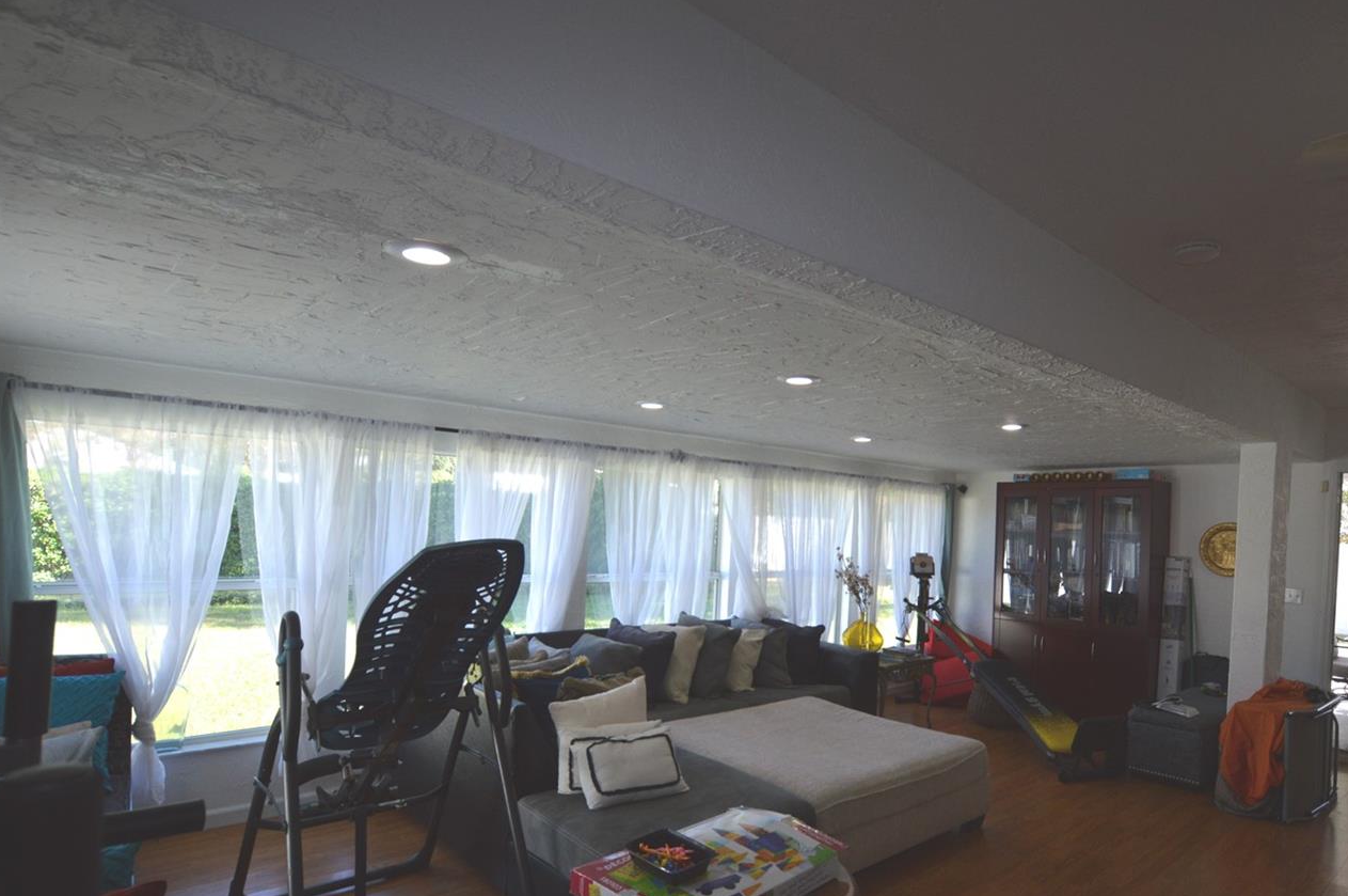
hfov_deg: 86.2
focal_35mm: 19
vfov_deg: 64.1
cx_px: 791
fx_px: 711
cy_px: 512
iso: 360
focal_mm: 10
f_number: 5.6
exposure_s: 1/125
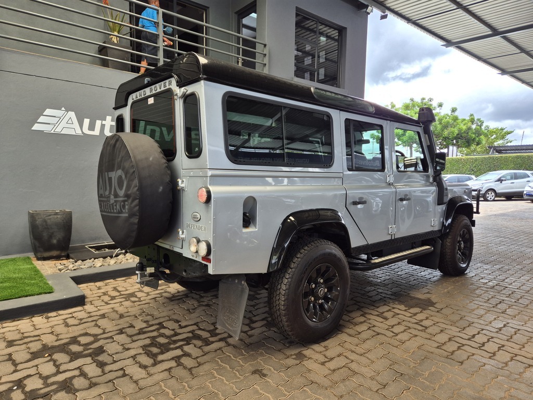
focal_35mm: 23
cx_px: 266
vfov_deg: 58.9
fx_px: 354
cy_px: 200
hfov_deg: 73.9
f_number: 1.8
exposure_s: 1/212
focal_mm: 5.4
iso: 25
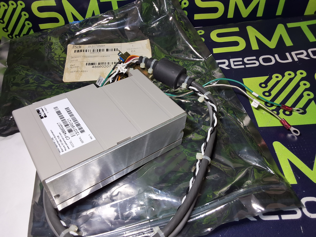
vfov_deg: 49.7
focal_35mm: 28
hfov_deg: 63.4
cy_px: 118
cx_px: 158
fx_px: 256
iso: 40
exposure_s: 1/120
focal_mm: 2.91
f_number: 1.9
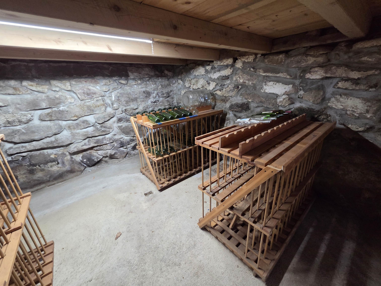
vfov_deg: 89.9
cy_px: 143
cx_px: 190
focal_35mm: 13
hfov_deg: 106.2
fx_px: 143
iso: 400
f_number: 2.2
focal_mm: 2.2
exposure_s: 1/60
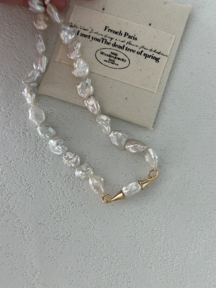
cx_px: 108
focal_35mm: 48
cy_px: 144
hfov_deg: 30.3
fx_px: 399
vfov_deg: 39.7
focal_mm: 6.86
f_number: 1.78
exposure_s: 1/79
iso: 80
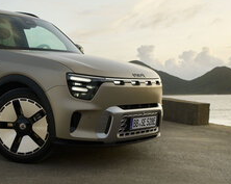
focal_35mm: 61
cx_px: 34
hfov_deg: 30.0
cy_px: 66
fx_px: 416
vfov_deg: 24.8
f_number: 5.6
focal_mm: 36
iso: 800
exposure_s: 1/320
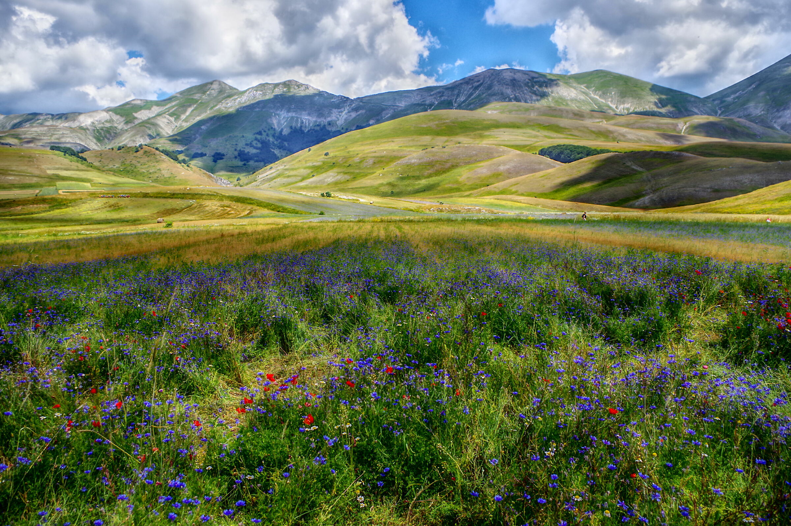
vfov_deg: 47.9
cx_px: 396
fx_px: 593
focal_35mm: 27
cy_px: 263
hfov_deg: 67.4
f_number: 5.6
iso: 200
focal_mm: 18
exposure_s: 1/1000
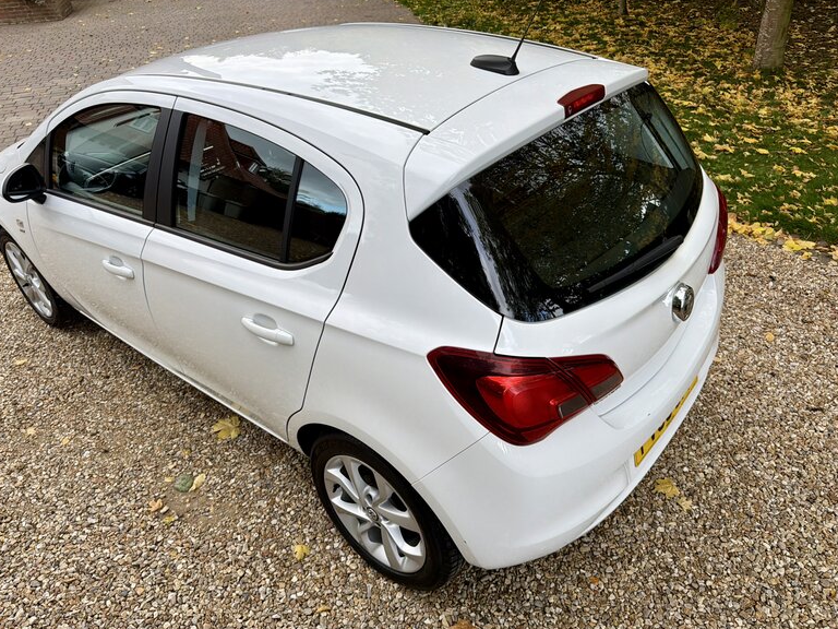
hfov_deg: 69.4
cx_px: 406
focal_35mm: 25
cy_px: 324
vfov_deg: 54.9
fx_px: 605
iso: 80
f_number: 1.78
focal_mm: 6.76
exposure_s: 1/433
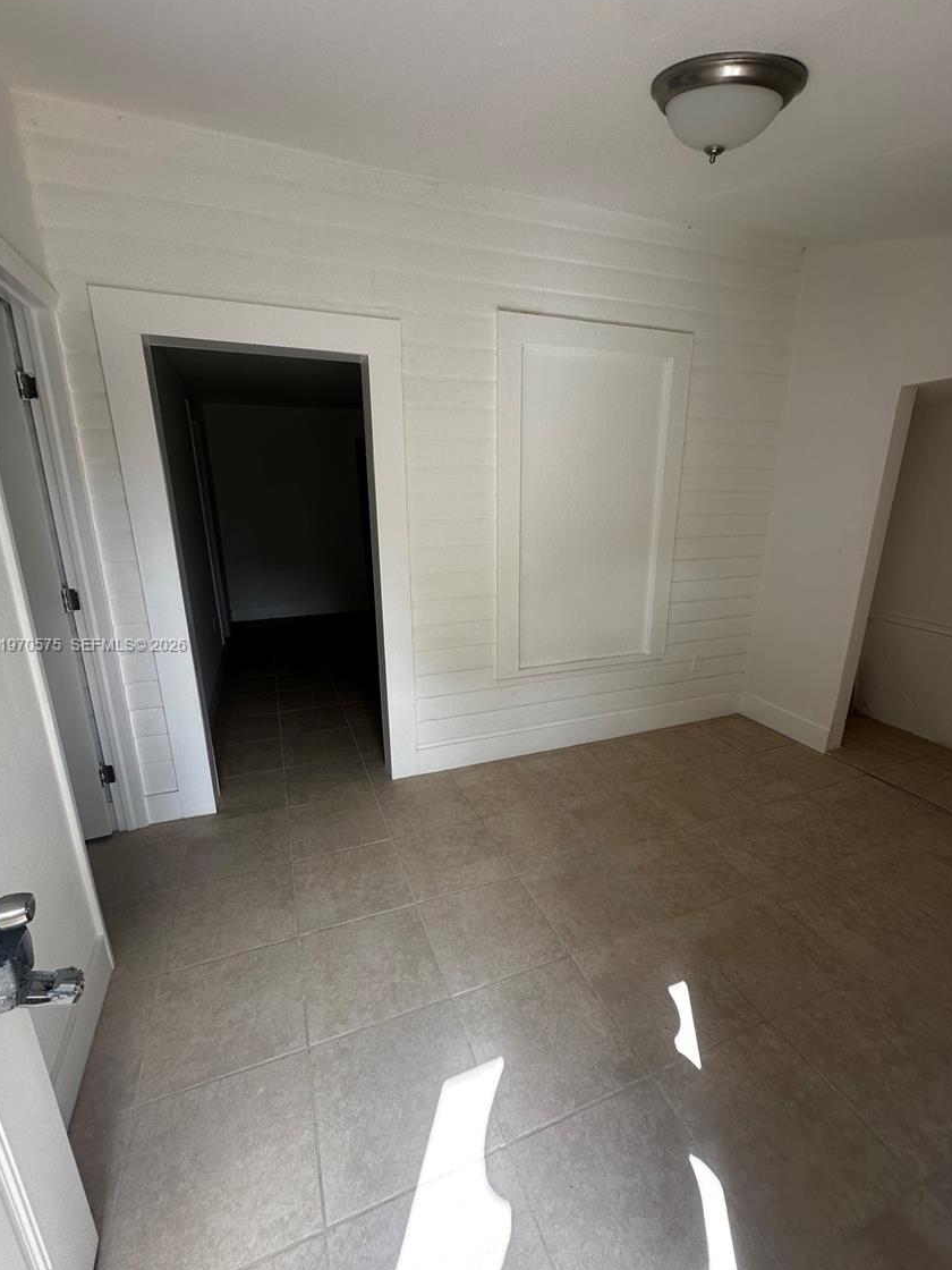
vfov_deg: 98.2
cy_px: 646
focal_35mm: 15
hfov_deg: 81.7
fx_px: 550
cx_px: 486
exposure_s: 1/230
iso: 40
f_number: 2.2
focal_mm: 2.22
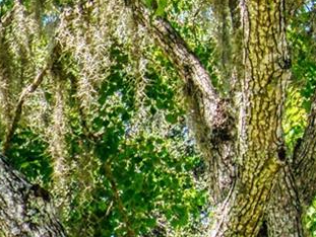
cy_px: 424
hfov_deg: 9.3
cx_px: -485
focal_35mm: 185
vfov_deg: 7.8
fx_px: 1691
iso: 200
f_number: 8
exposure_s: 1/500
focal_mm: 18
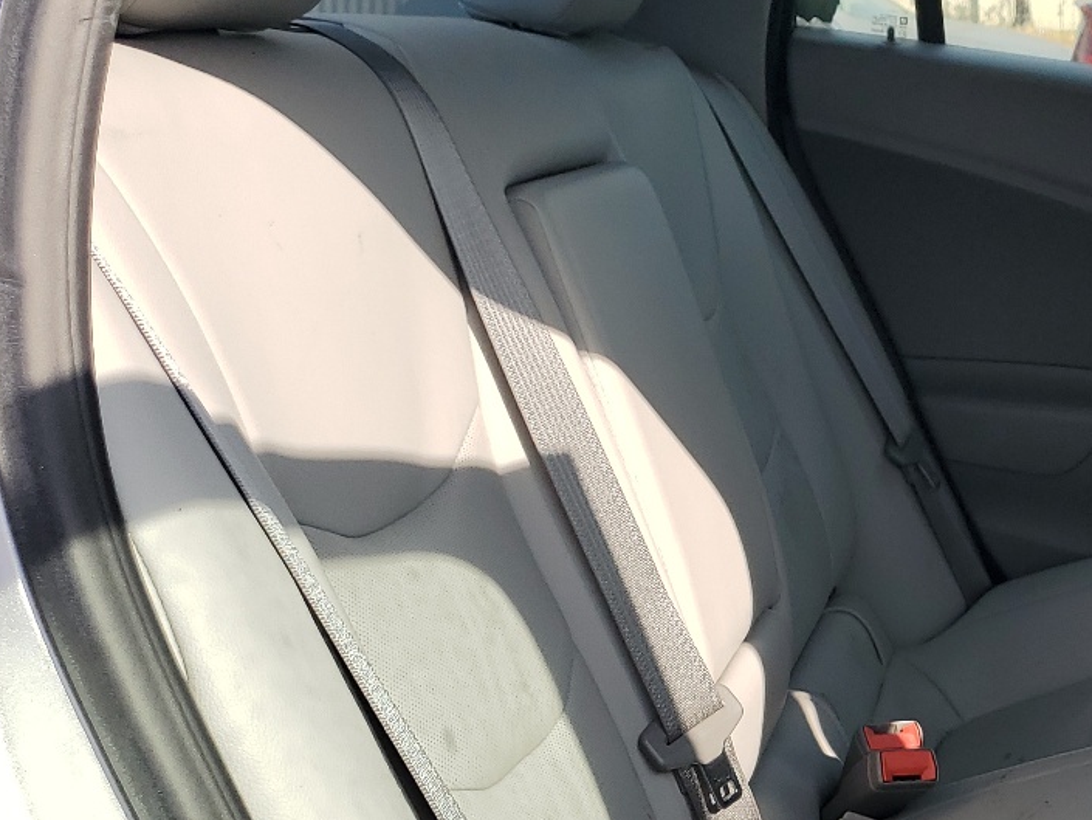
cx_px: 1146
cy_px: 606
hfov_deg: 30.0
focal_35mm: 59
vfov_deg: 24.6
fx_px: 1862
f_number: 1.5
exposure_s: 1/1250
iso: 50
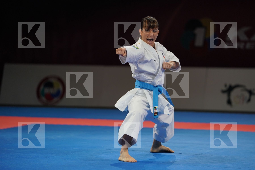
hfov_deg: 10.3
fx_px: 1417
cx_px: 128
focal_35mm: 200
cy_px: 85
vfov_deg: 6.9
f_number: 2.8
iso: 640
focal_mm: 200
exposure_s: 1/500
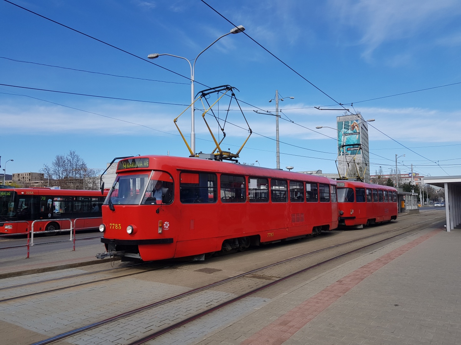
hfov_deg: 67.3
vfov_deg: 53.1
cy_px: 172
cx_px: 230
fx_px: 346
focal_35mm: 26
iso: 40
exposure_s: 1/1980
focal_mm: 4.2
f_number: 1.7
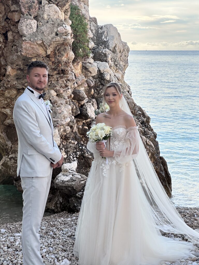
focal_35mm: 77
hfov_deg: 19.1
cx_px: 100
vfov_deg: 25.3
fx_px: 590
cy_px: 132
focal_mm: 9
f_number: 2.8
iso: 32
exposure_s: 1/364
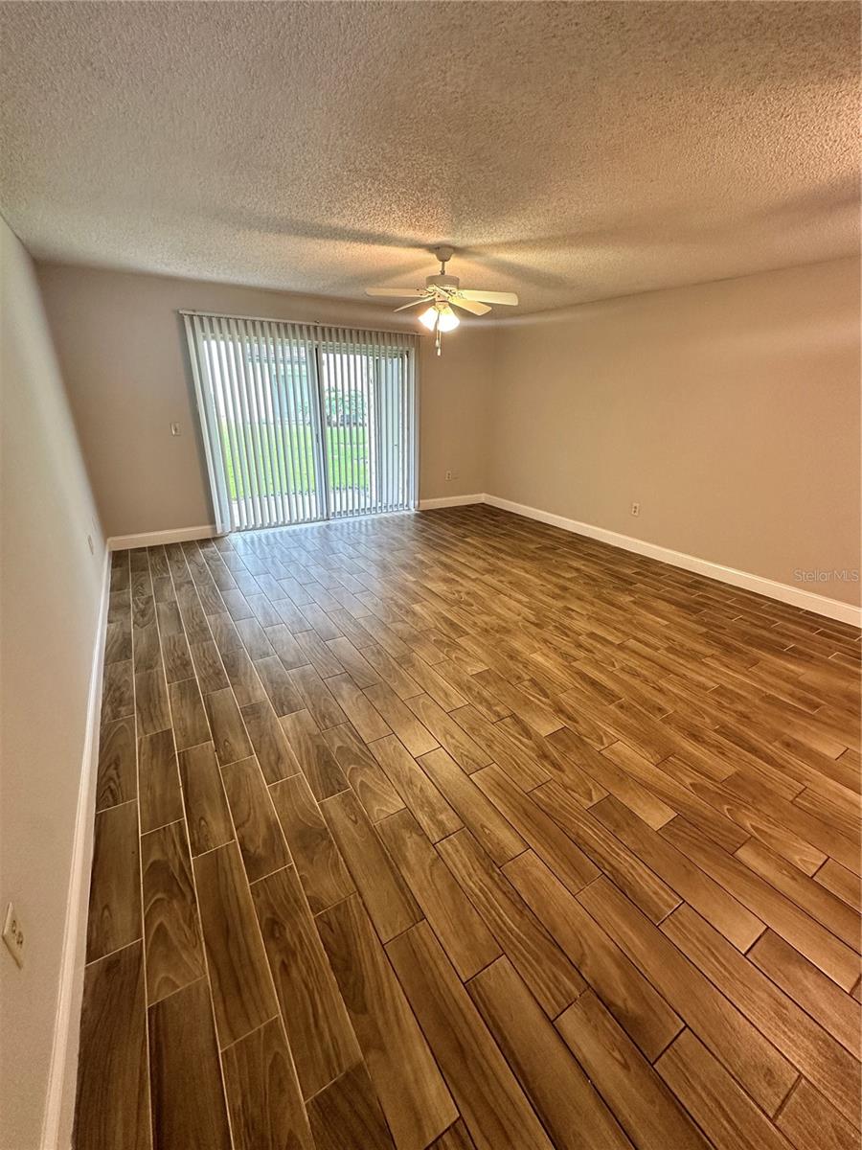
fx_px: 465
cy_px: 575
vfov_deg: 102.1
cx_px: 431
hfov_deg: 85.7
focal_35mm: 14
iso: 200
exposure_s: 1/120
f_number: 2.2
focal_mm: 2.22
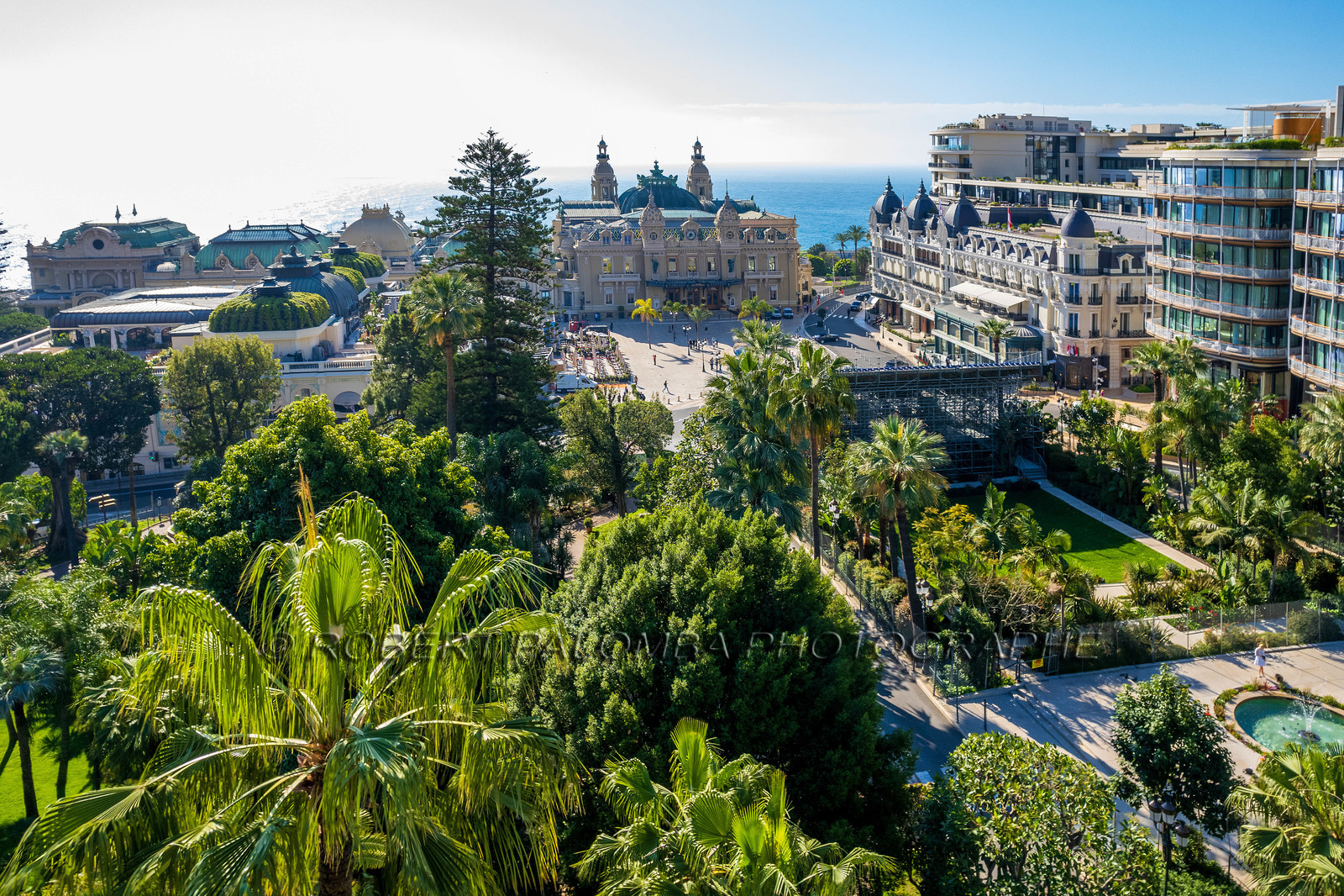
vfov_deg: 57.2
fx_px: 821
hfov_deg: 78.6
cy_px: 448
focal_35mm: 22
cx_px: 672
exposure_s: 1/800
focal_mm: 8.4
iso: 100
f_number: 2.8
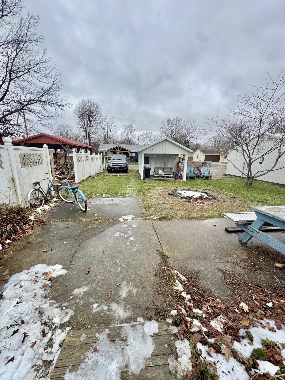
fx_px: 154
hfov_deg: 85.7
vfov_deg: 102.1
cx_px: 142
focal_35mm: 14
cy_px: 190
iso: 40
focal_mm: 2.22
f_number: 2.2
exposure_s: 1/150
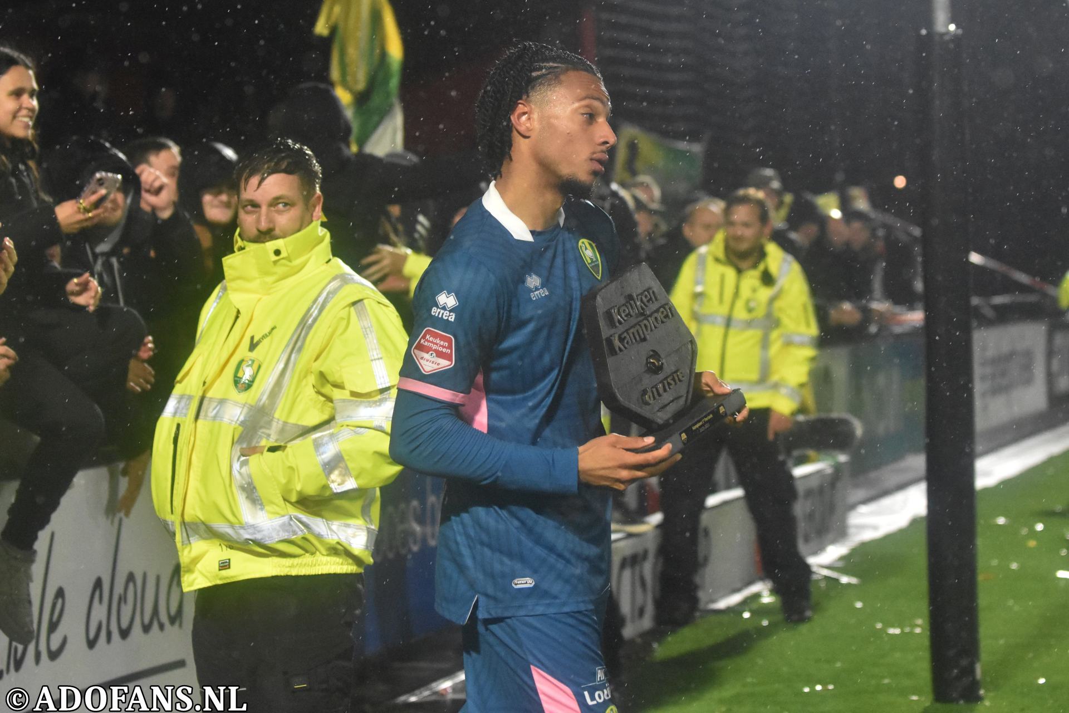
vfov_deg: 13.0
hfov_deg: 19.5
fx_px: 3118
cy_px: 356
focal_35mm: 105
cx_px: 534
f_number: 2.8
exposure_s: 1/800
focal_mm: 70
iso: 3200
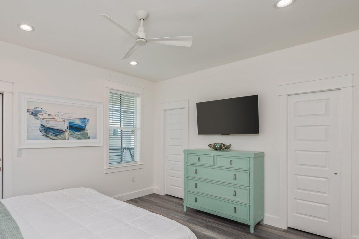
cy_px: 140
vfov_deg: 61.4
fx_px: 199
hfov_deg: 82.8
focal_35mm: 20
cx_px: 140
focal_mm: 15
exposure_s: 1/30
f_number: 9
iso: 160
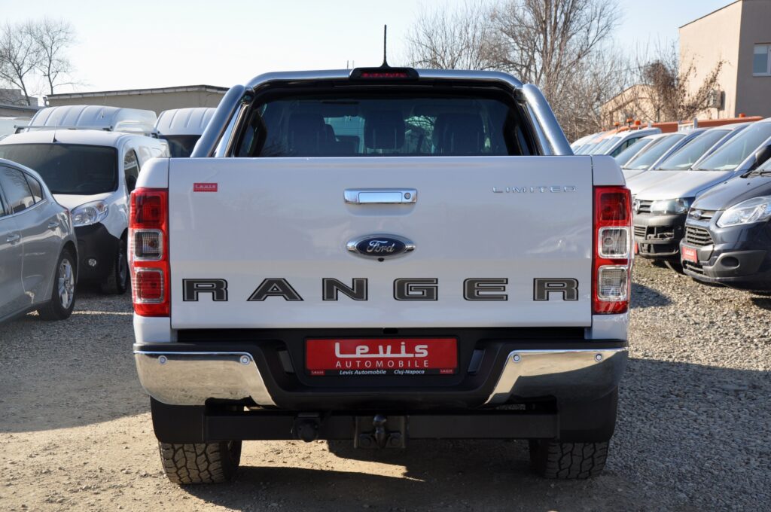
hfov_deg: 37.9
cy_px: 256
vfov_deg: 25.7
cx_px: 386
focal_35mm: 52
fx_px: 1123
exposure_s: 1/250
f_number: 8
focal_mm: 35
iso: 400
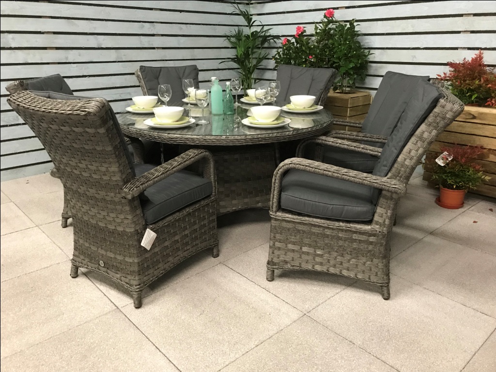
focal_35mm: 28
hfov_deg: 63.4
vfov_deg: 49.7
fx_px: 401
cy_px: 186
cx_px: 248
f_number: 1.8
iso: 100
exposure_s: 1/13
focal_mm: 3.99
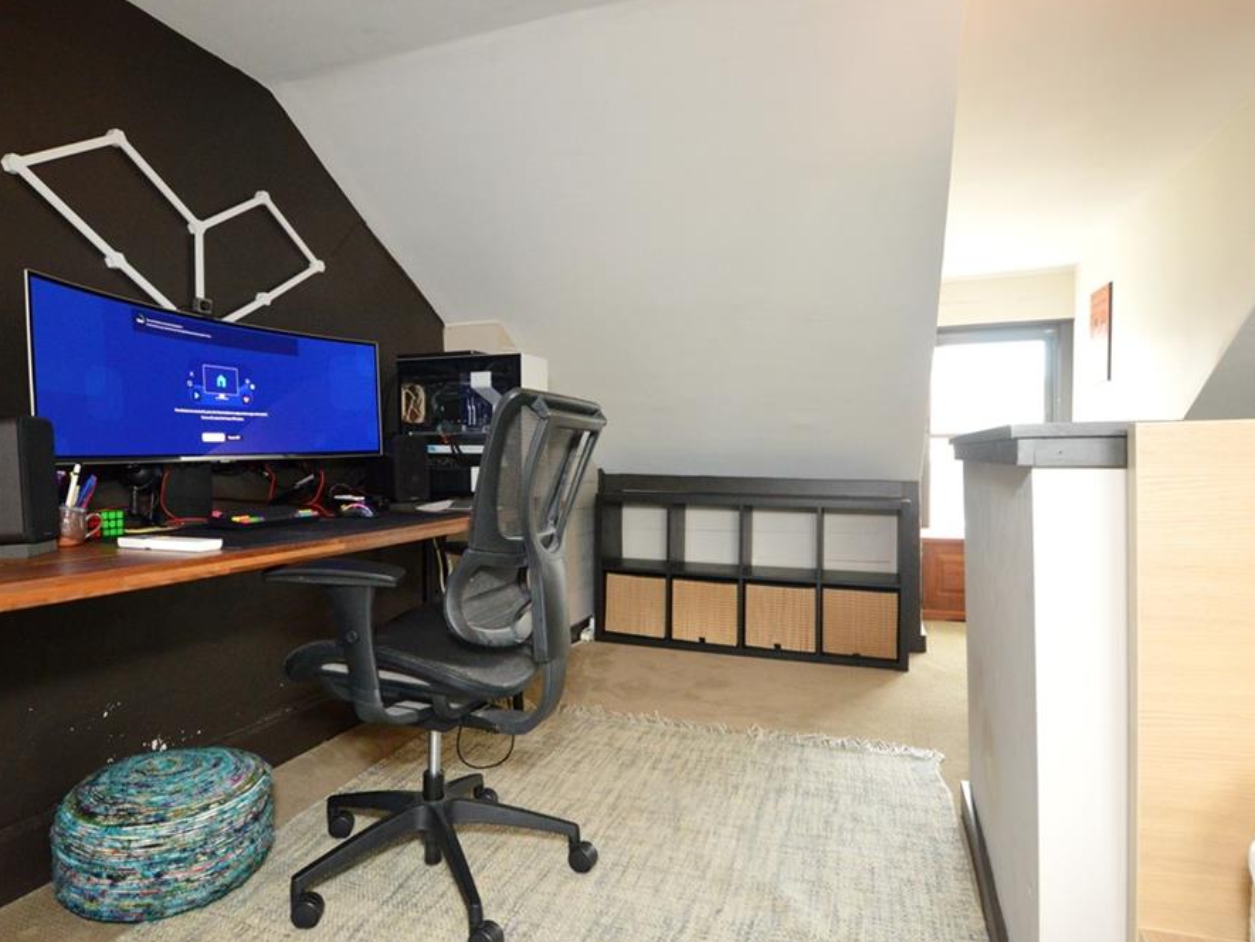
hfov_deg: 81.2
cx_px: 537
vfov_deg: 66.0
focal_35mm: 20
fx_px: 725
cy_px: 468
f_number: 4.5
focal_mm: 12
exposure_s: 1/60
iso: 1400
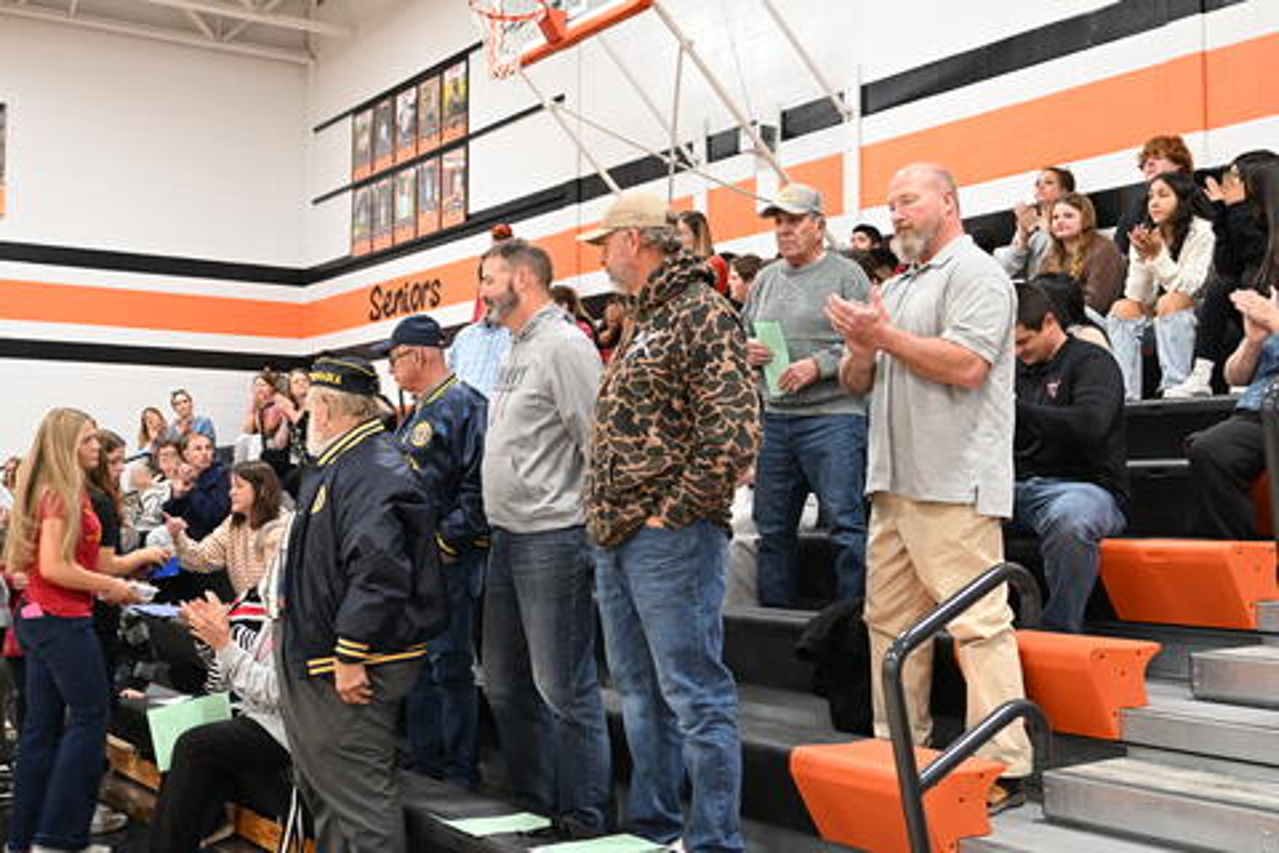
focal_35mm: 42
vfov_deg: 31.9
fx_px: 1492
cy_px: 426
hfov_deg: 46.4
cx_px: 640
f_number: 4
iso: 1400
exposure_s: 1/60
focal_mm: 28
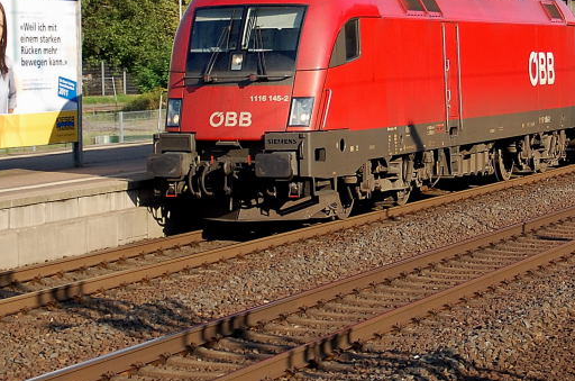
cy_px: 122
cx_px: 341
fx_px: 2008
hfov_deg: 16.3
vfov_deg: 10.8
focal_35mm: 126
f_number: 4.5
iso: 280
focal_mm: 42
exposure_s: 1/1000
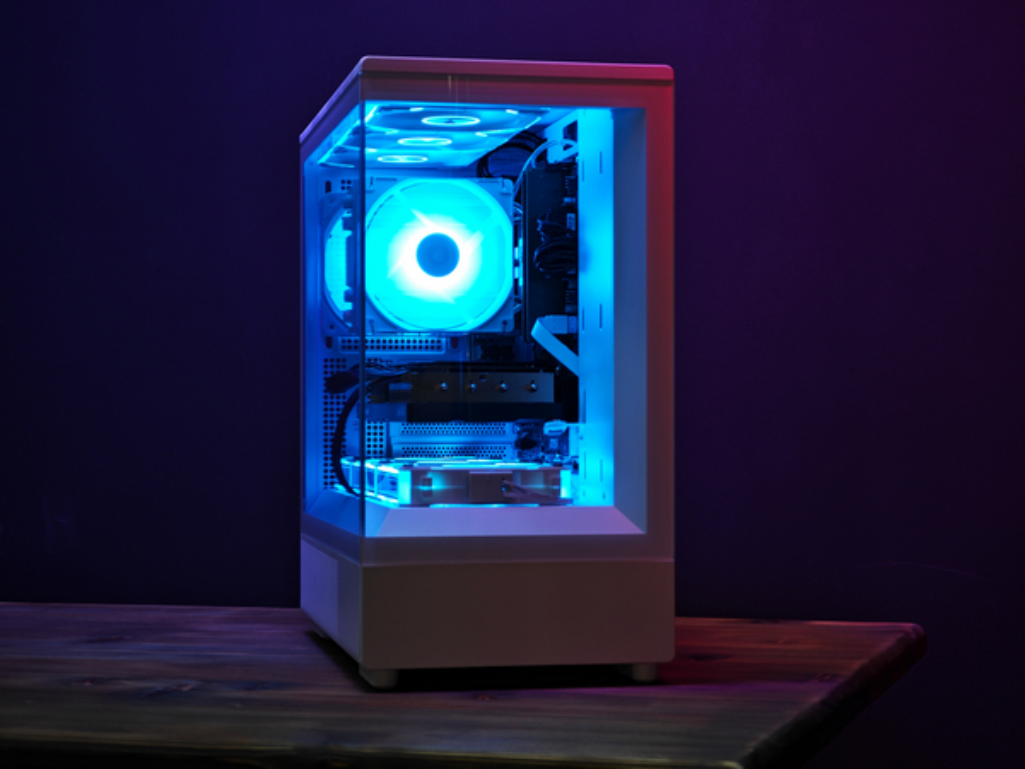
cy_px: 384
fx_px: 2221
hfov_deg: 26.0
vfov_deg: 19.6
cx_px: 512
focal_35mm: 75
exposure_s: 1/10
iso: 50
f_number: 1.8
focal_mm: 12.28
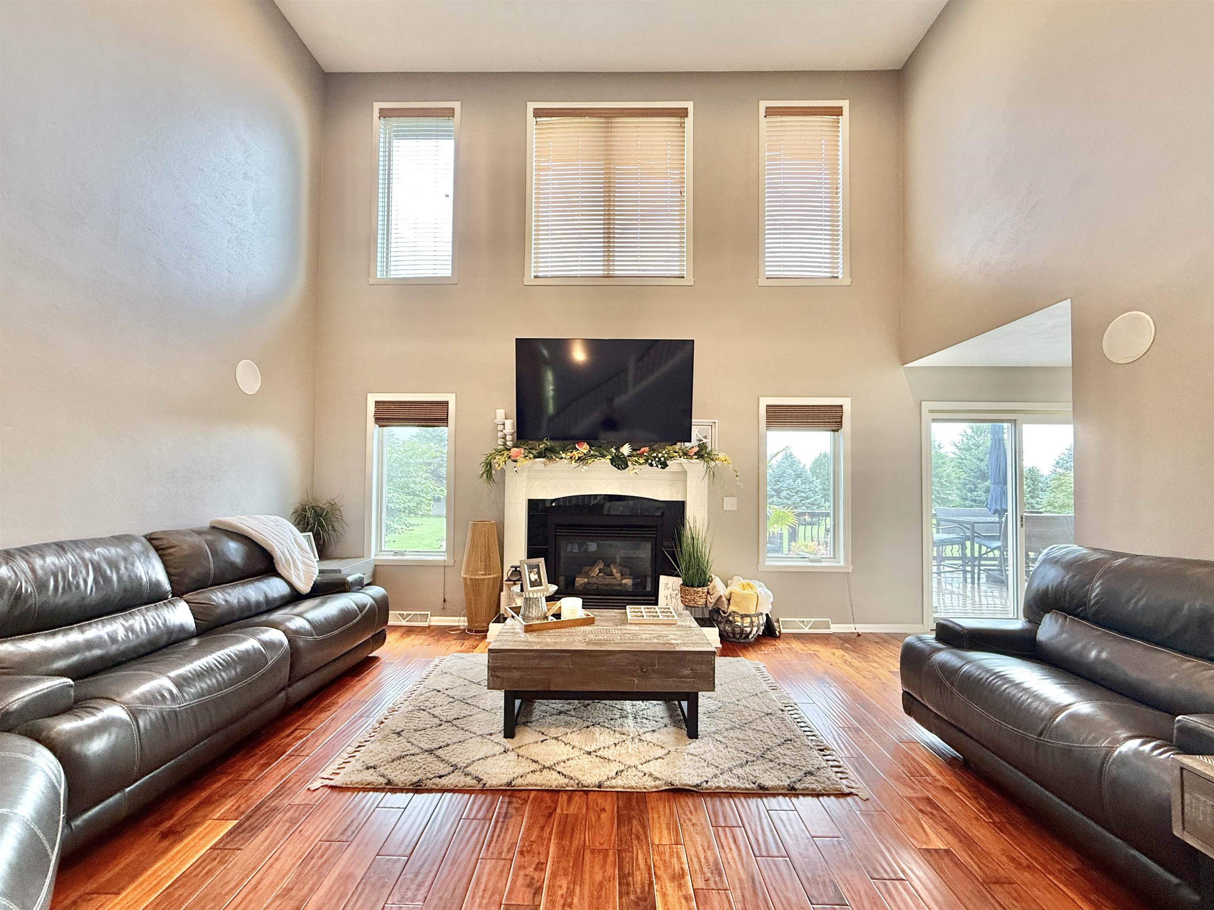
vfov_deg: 85.7
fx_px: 491
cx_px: 607
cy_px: 455
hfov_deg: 102.1
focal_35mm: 14
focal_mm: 2.22
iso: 200
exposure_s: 1/60
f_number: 2.2
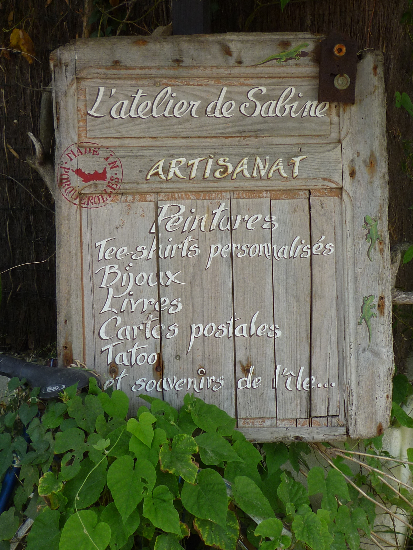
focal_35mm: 40
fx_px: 636
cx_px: 206
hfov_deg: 36.0
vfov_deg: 46.8
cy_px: 275
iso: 80
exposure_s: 1/200
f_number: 2.8
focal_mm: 4.5
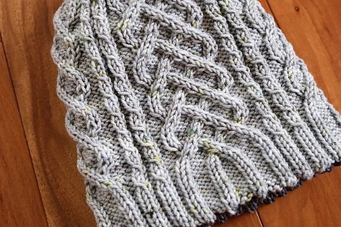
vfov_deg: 30.5
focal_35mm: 44
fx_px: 417
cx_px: 177
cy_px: 98
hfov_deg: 44.5
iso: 3200
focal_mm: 24.7
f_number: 4
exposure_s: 1/100
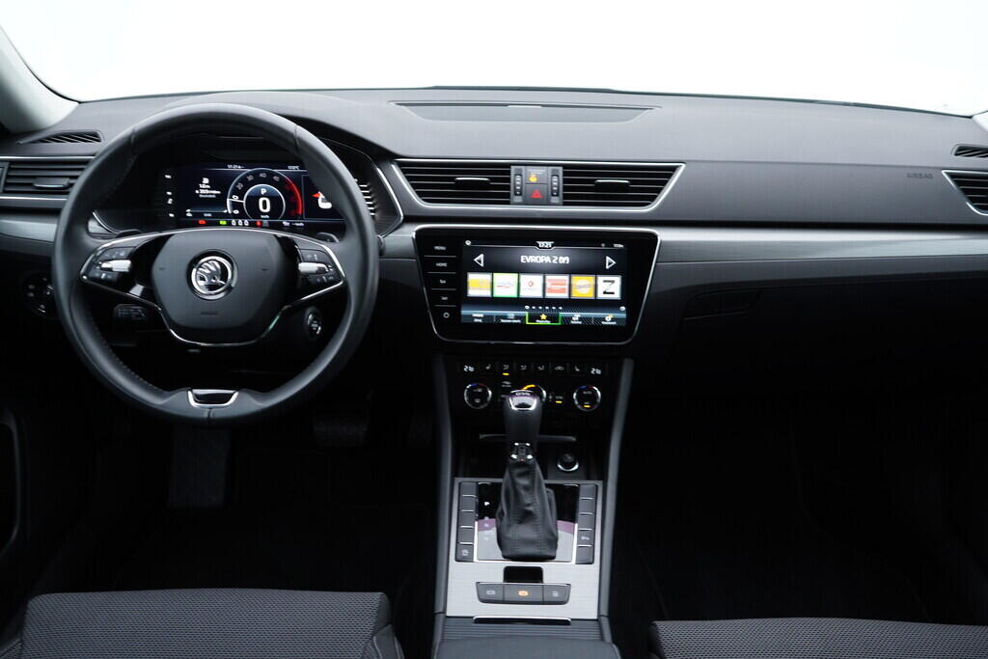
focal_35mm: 36
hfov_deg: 53.1
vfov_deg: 36.9
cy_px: 330
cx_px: 494
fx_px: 988
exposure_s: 1/40
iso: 160
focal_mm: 24
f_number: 2.8
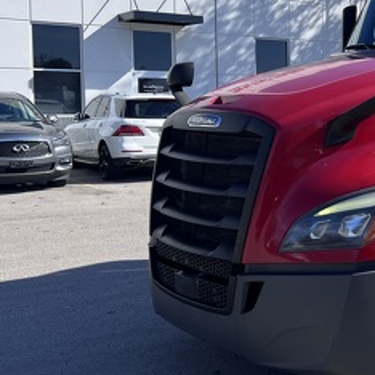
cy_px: 138
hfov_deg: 26.0
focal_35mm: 59
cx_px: 449
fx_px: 723
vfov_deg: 28.9
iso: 50
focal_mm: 5.7
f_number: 1.5
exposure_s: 1/2695
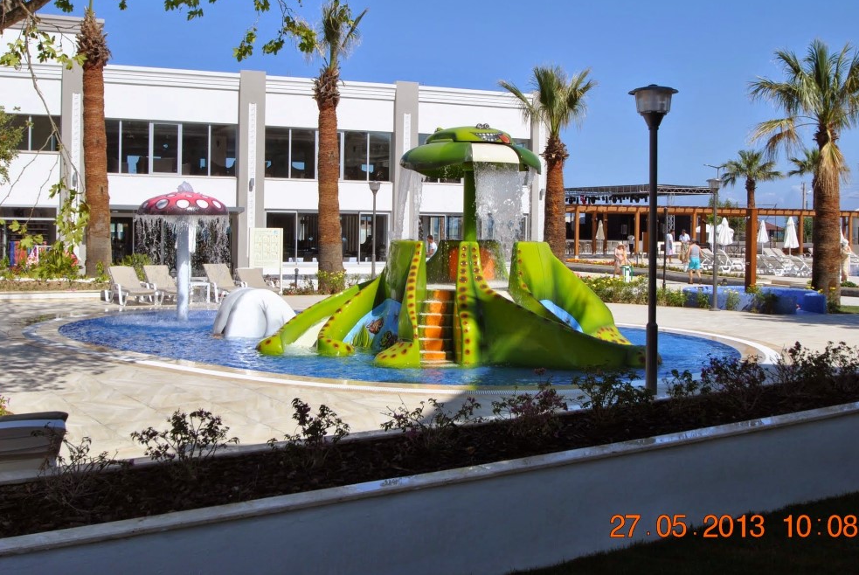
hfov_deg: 46.3
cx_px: 452
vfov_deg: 31.9
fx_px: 1003
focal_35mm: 42
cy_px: 241
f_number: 9
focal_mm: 24
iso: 100
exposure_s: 1/320
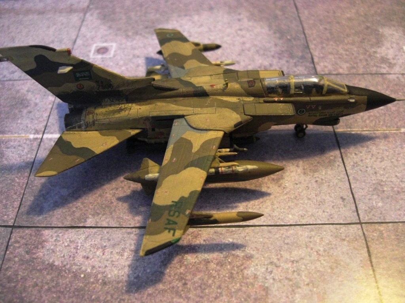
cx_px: 202
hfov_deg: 49.0
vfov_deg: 37.7
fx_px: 445
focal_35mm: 38
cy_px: 152
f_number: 2.8
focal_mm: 7.9
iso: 800
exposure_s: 1/25
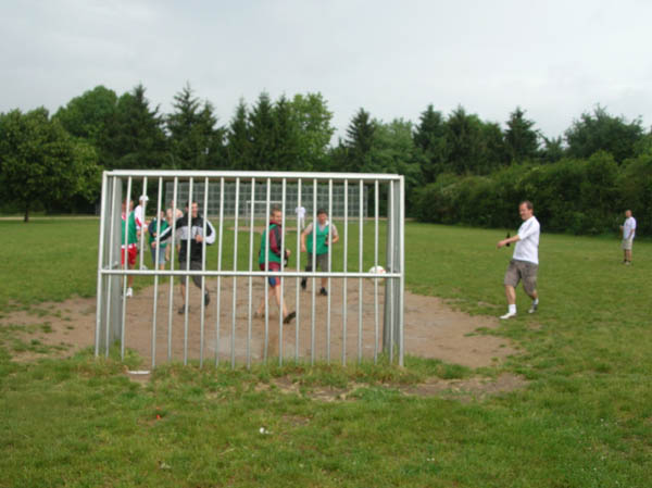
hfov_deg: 51.4
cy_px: 244
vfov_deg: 39.6
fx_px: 678
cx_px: 326
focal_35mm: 36
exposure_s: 1/290
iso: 50
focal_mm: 6
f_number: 3.7
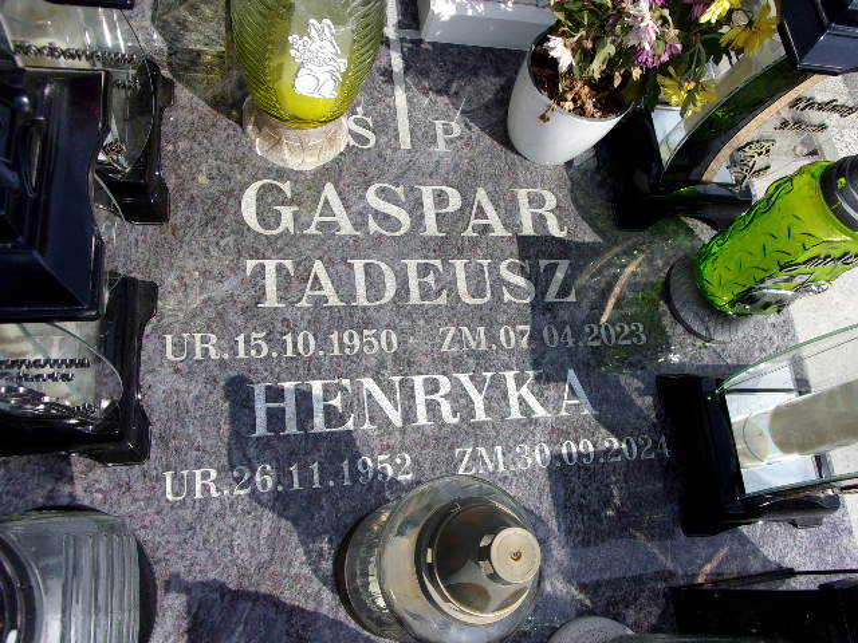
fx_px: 694
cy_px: 322
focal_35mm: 28
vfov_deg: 49.7
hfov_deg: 63.4
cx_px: 429
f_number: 10.8
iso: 80
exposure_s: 1/100
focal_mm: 5.1
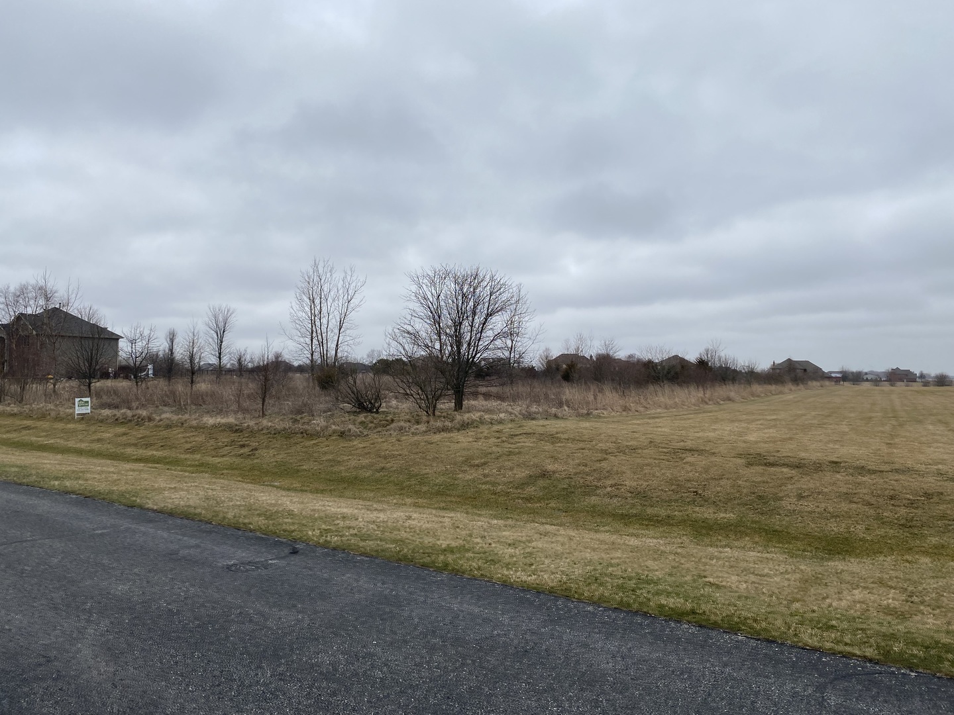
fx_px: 717
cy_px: 358
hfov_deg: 67.3
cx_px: 477
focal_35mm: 26
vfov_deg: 53.1
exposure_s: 1/2268
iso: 32
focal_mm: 4.25
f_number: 1.8
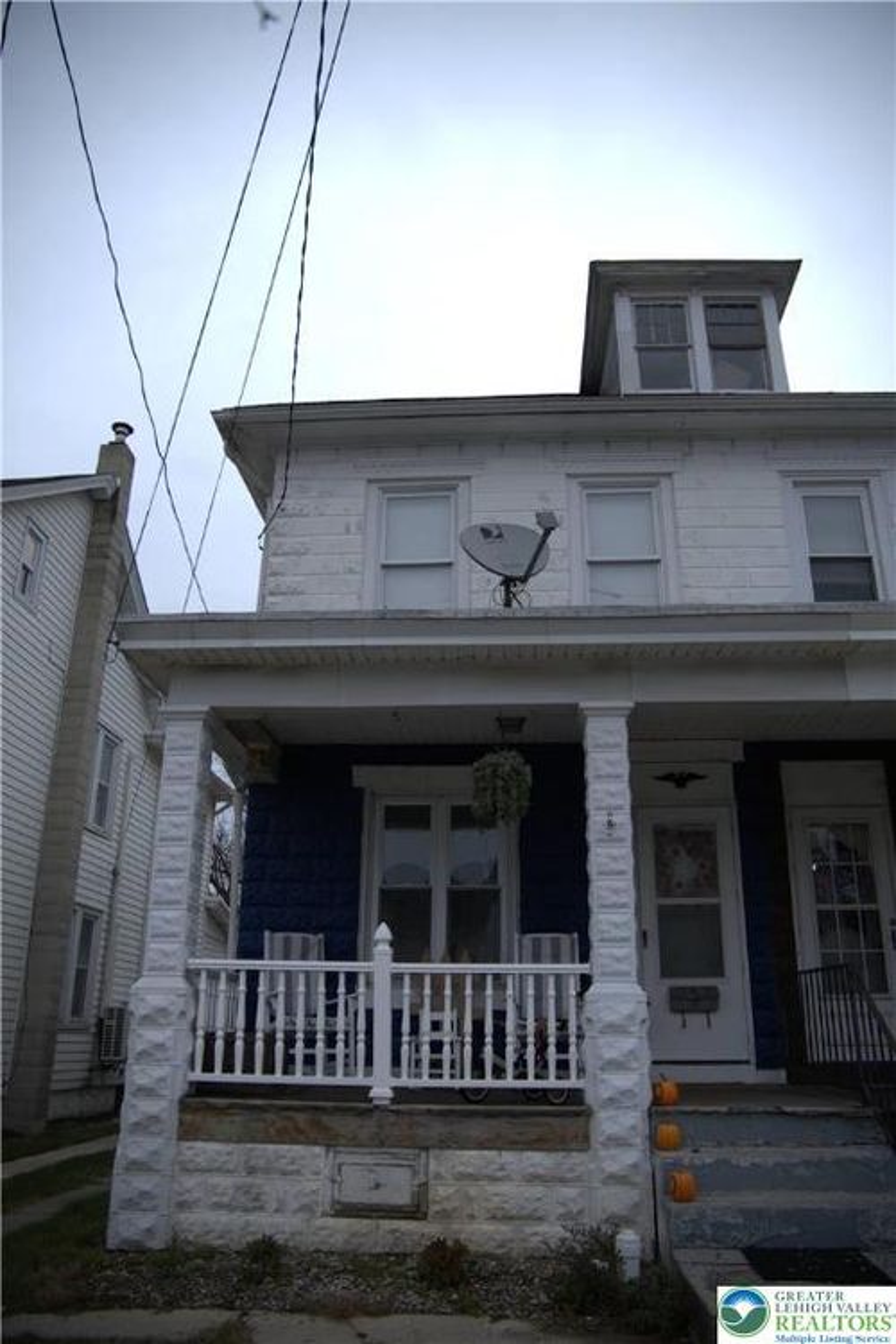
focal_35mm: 26
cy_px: 672
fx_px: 971
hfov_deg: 49.6
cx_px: 448
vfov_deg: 69.4
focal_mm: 17
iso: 160
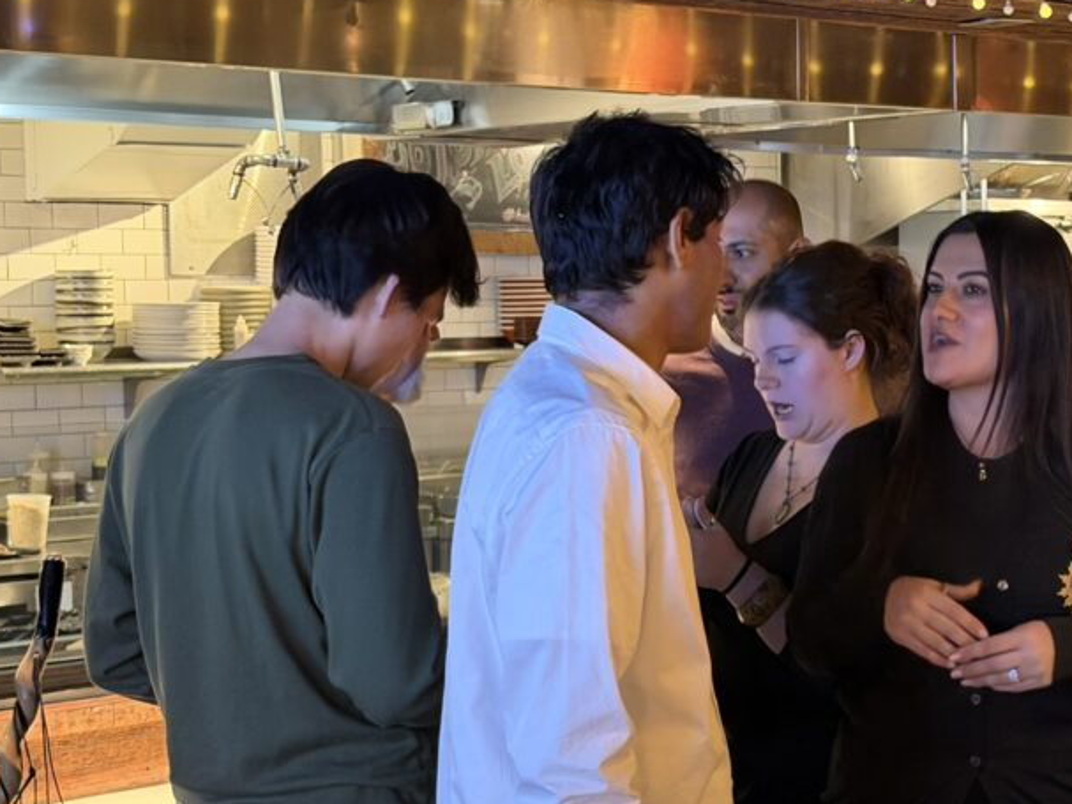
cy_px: 456
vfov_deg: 18.2
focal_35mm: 81
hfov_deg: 24.0
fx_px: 2508
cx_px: 712
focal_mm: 6.76
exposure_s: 1/24
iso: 800
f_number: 1.78
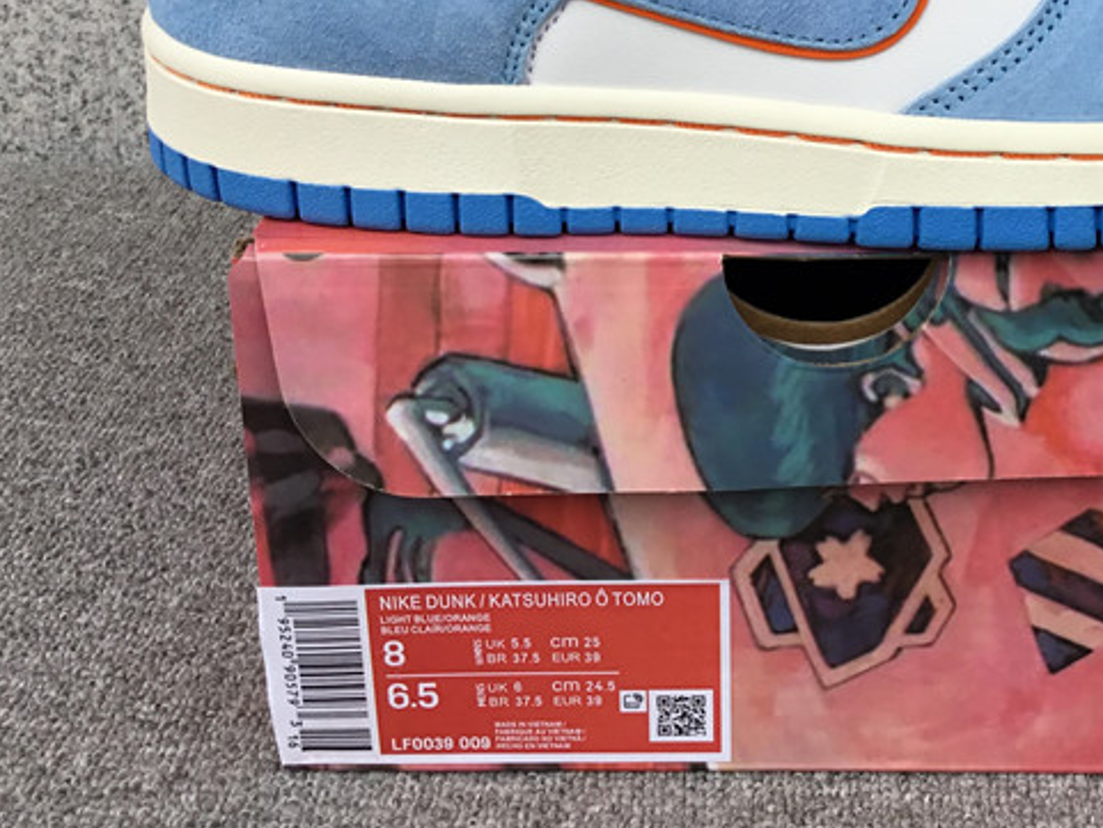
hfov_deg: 32.5
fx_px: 1849
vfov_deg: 24.7
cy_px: 132
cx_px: 837
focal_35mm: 58
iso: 25
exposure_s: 1/106
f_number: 2.4
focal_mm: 3.3
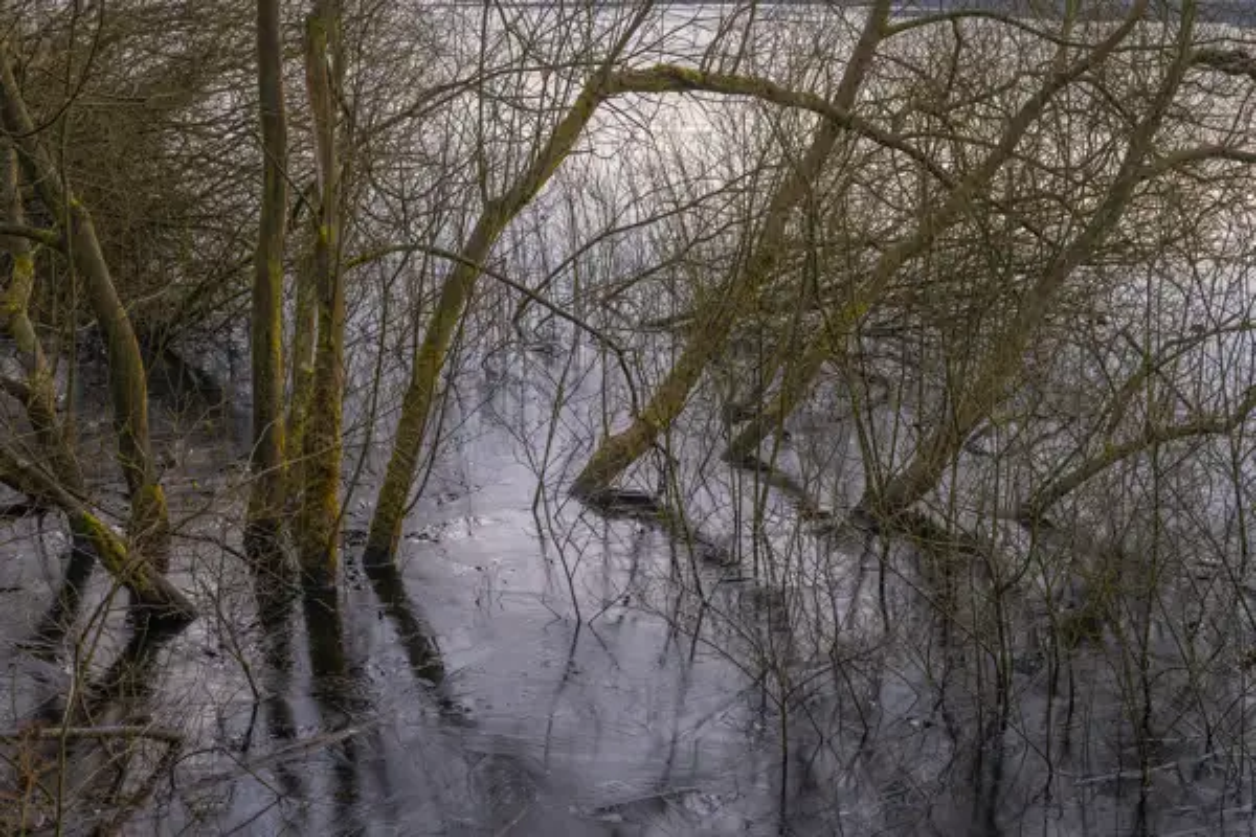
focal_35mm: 50
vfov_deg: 27.0
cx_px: 628
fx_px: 1744
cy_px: 418
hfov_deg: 39.6
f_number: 6.3
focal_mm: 50
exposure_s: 1/400
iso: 400
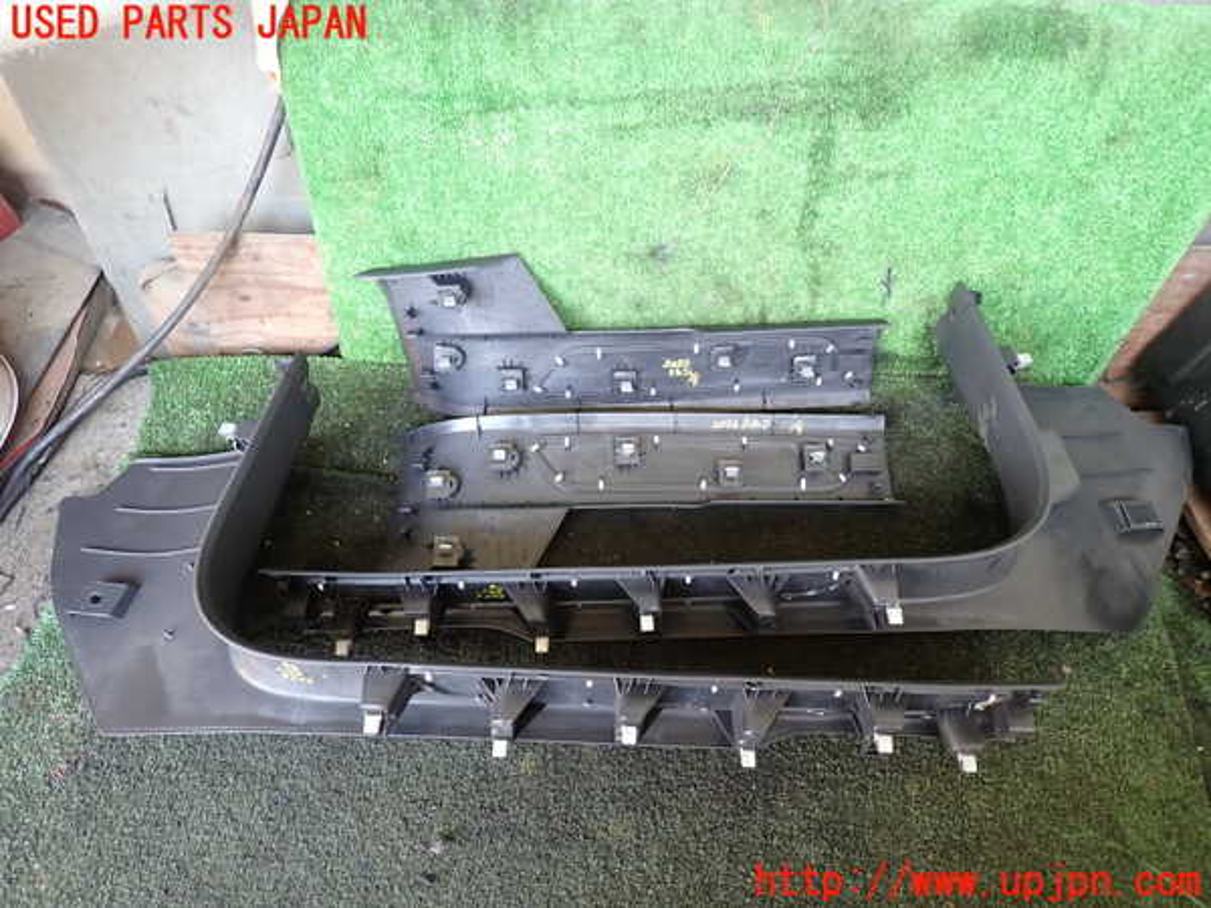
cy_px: 454
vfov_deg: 54.9
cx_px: 606
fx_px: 875
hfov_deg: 69.4
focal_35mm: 25
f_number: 2
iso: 200
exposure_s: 1/50
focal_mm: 4.5
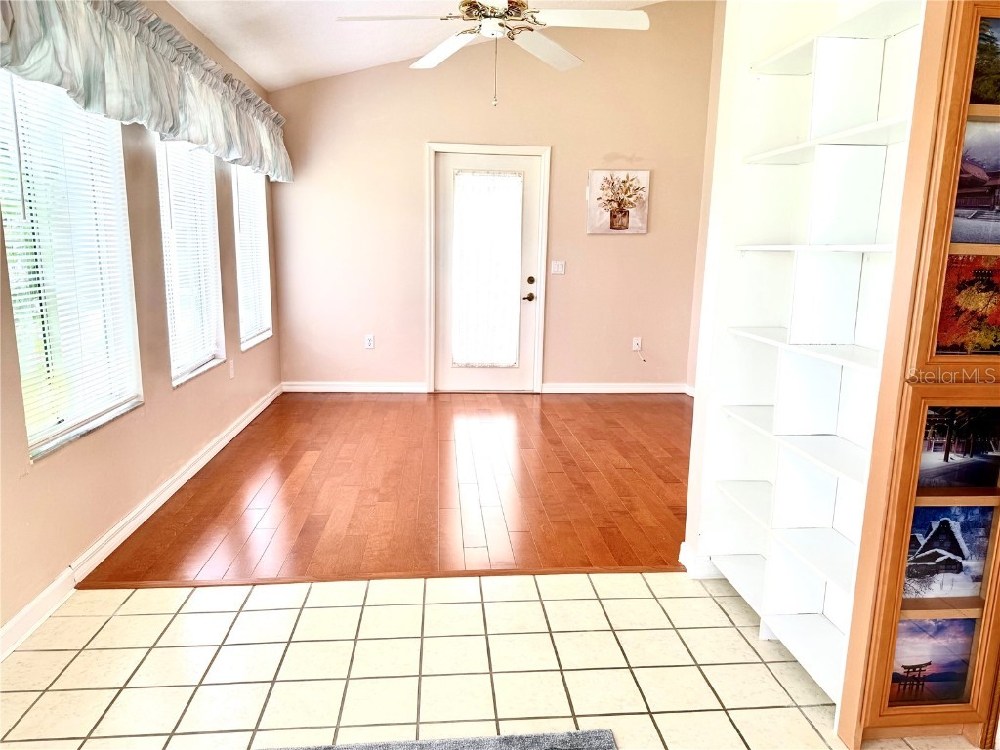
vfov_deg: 56.8
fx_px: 693
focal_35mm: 24
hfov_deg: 71.6
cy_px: 375
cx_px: 500
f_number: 1.78
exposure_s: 1/197
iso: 80
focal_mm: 6.76
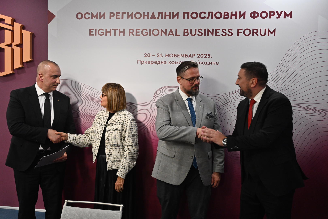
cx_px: 164
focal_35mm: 34
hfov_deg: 55.8
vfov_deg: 38.9
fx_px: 310
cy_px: 110
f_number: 4
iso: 2500
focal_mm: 34
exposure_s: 1/200
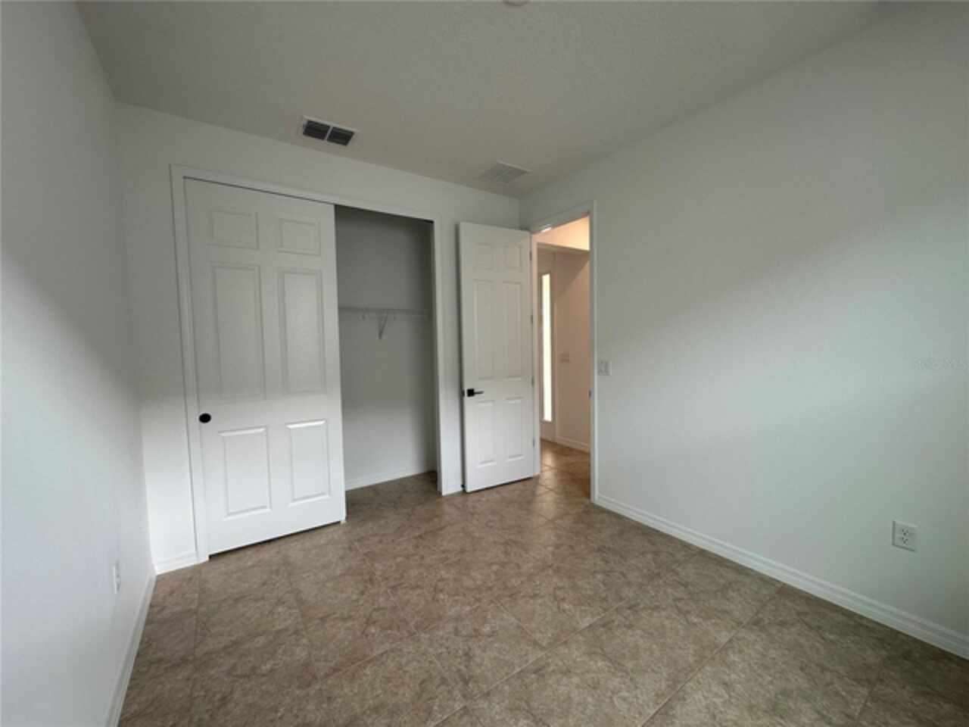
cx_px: 484
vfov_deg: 85.7
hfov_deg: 102.1
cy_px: 364
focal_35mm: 14
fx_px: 392
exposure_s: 1/120
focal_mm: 2.22
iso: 80
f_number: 2.2
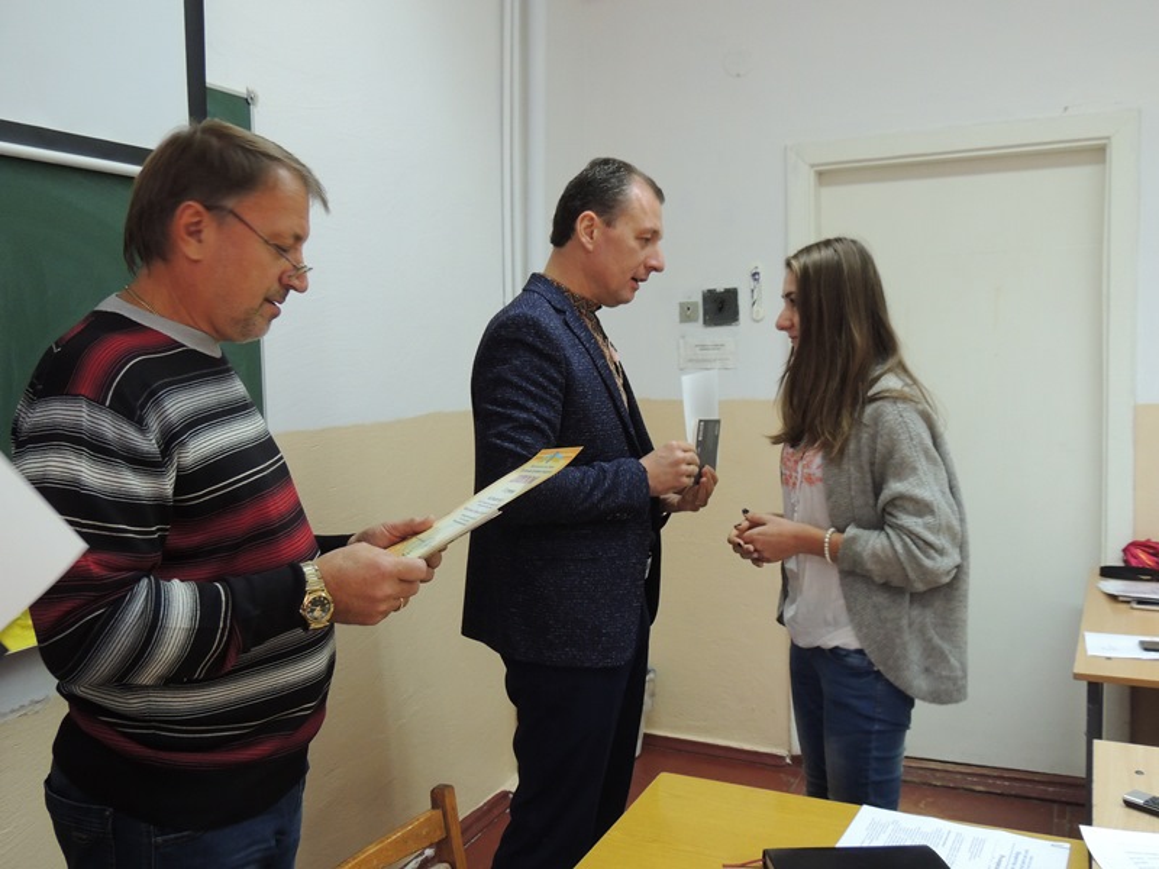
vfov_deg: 42.9
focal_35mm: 33
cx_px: 580
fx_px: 1105
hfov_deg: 55.4
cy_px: 434
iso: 400
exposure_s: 1/30
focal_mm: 5.8
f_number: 3.2
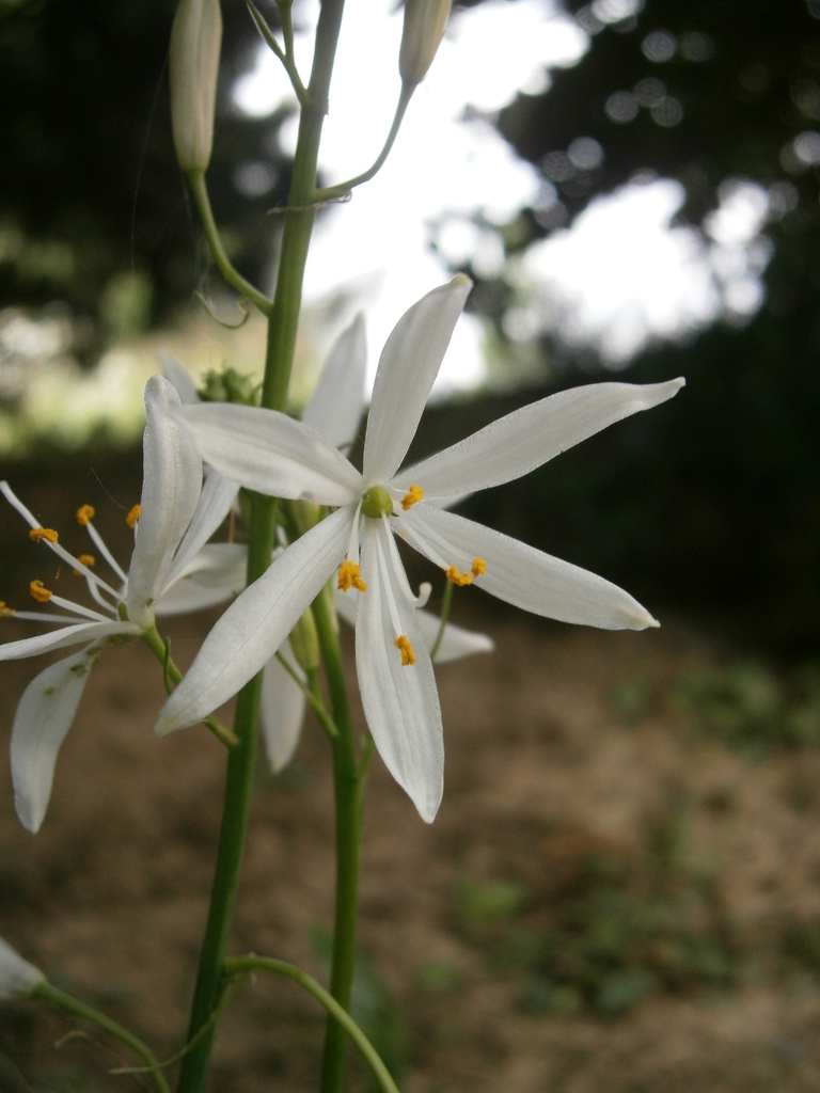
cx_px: 410
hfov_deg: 30.9
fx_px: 1484
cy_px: 546
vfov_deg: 40.4
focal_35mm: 47
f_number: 3.4
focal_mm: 8.3
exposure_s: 1/250
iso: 160
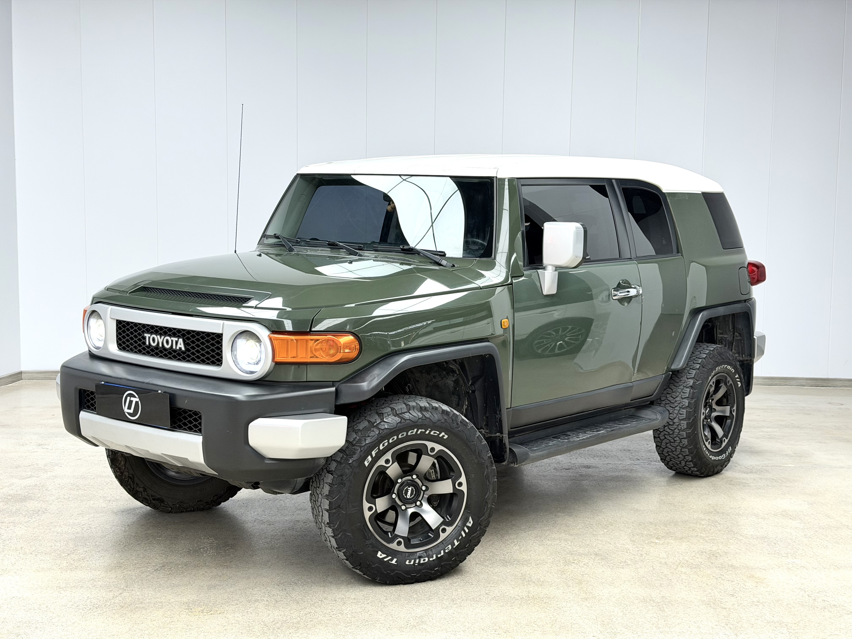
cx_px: 426
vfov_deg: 30.3
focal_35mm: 48
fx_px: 1181
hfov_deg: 39.7
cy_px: 320
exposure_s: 1/182
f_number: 1.78
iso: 100
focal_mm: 6.76
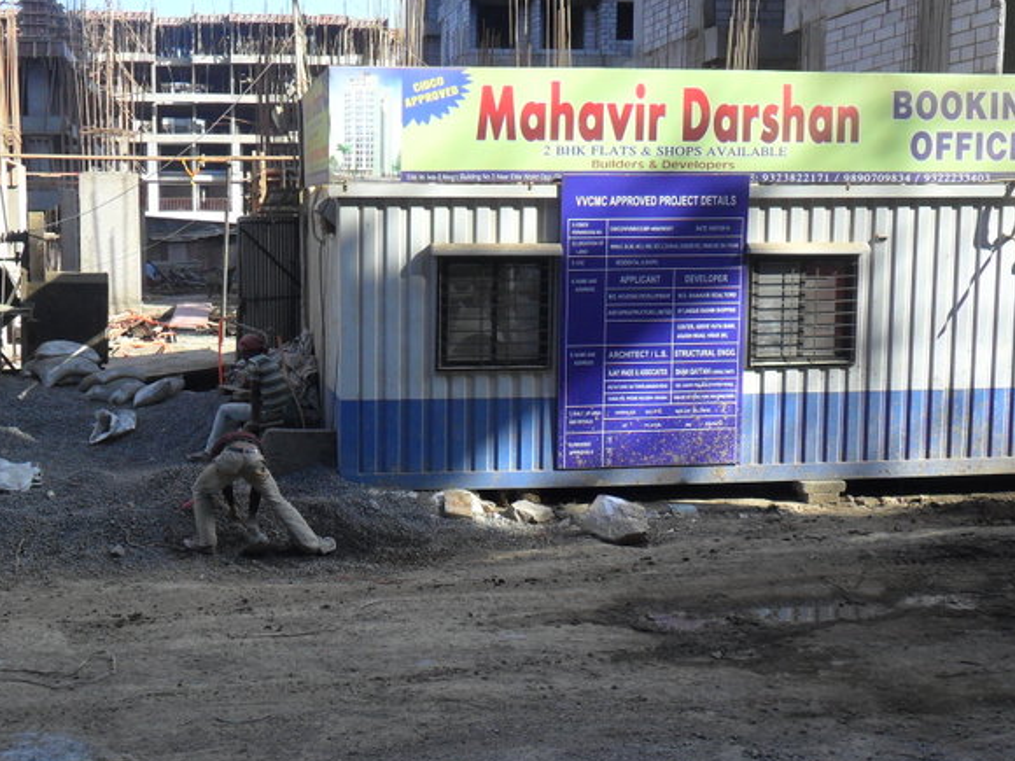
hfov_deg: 43.3
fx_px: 1261
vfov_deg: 33.6
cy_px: 372
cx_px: 341
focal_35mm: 43
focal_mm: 5.7
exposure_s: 1/350
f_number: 3.7
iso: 100
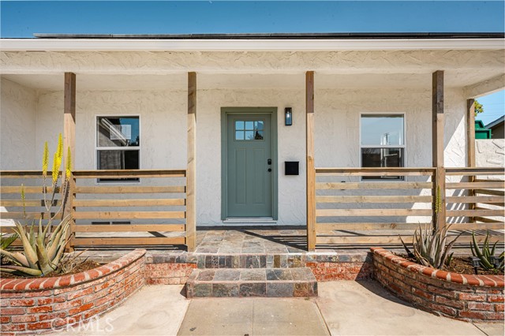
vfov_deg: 68.8
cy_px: 168
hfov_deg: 91.6
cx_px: 252
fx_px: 245
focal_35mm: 18
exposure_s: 1/160
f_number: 18
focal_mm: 17.5
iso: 100
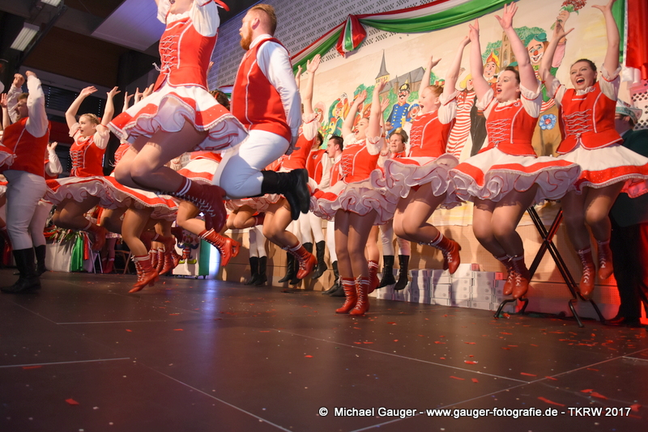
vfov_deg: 48.0
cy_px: 216
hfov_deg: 67.4
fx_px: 486
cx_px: 324
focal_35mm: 27
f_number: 3.5
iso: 900
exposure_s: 1/320
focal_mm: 18
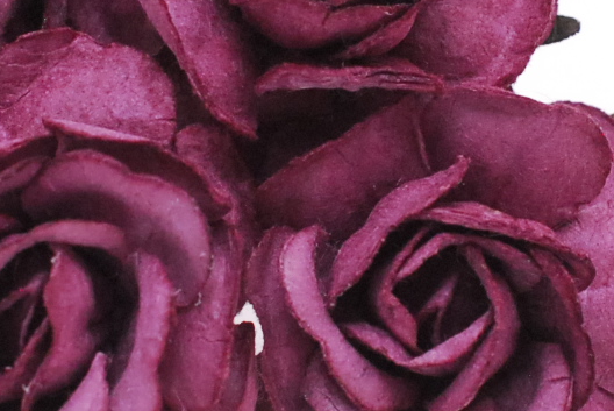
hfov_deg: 9.3
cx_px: 381
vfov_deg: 6.3
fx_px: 3755
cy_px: 143
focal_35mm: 220
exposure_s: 1/250
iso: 800
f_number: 9
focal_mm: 40
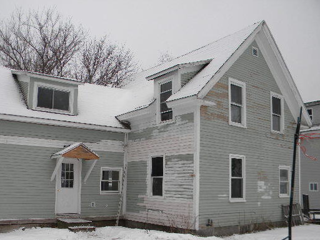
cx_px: 128
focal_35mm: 35
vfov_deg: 40.4
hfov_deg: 52.3
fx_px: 324
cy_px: 149
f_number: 3.5
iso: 80
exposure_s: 1/259
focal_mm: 5
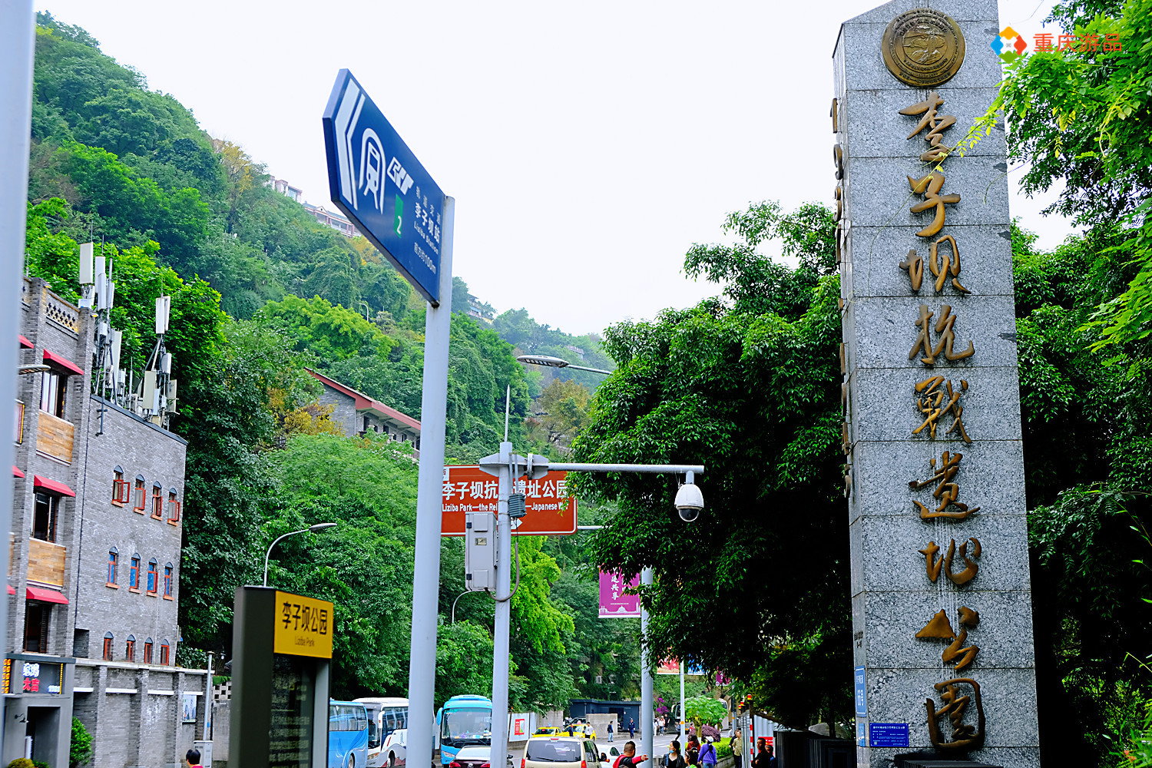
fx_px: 1504
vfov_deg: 28.6
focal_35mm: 47
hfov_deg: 41.9
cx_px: 576
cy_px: 384
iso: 400
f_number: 5
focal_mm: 31.5
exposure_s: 1/125
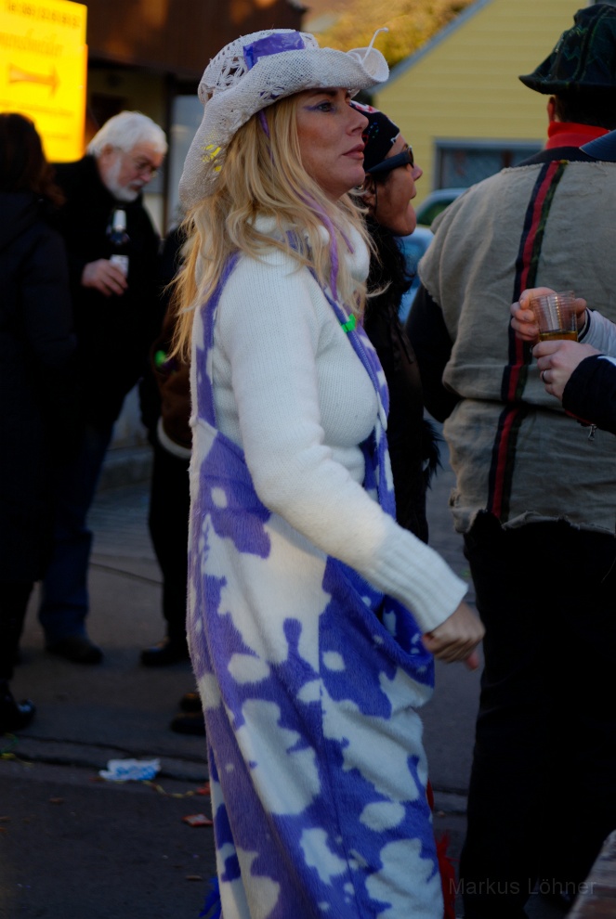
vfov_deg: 24.6
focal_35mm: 82
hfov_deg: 16.6
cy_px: 460
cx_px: 308
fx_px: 2111
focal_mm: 55
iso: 100
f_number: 2.8
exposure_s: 1/250
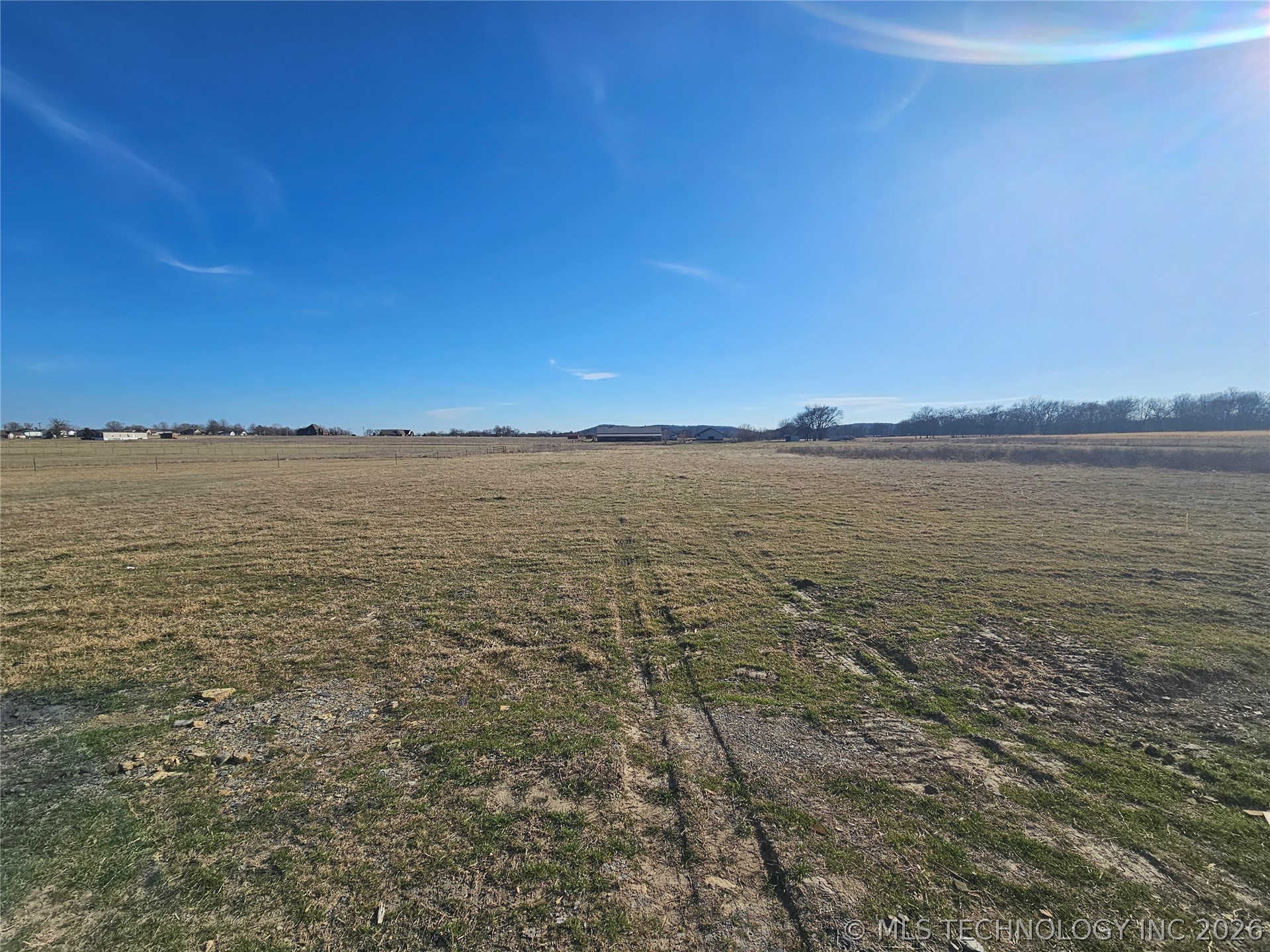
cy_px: 476
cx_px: 635
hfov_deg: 106.2
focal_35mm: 13
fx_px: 477
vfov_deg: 89.9
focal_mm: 2.2
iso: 50
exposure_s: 1/4337
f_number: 2.2
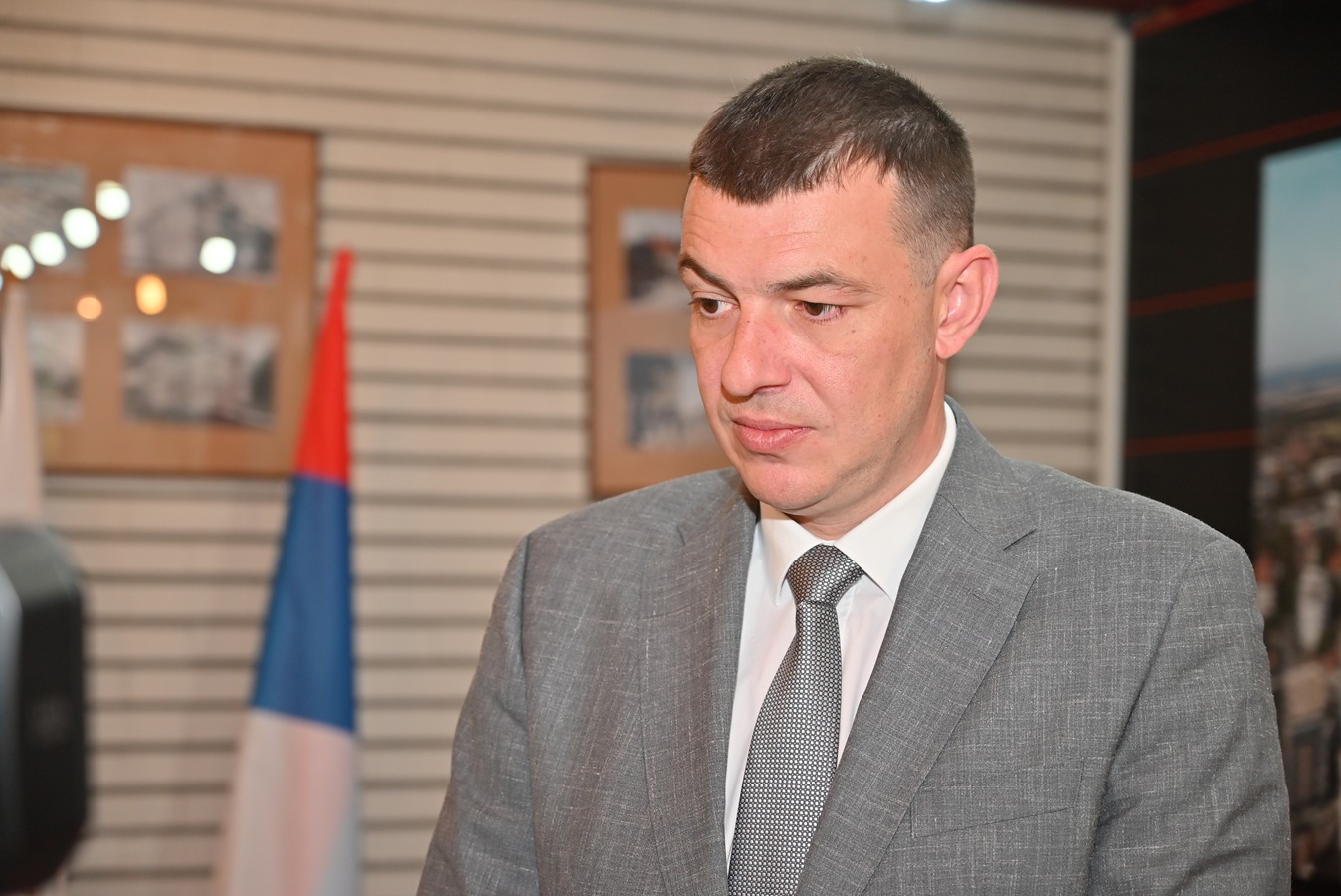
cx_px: 670
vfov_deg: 19.5
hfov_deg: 28.8
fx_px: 2608
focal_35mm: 70
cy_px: 448
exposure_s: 1/250
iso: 640
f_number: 4
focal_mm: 70
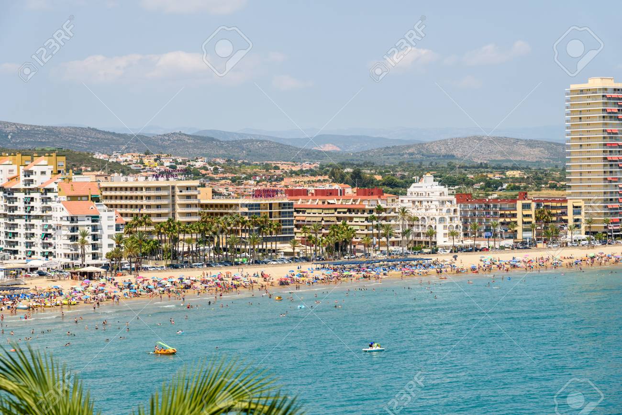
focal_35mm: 105
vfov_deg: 13.0
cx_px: 311
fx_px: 1814
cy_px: 208
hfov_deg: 19.5
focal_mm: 105
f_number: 8
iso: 100
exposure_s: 1/500
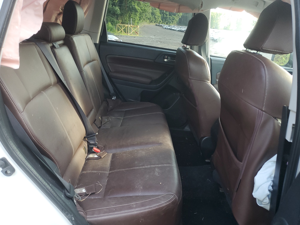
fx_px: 225
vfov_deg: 53.1
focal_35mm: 26
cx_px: 150
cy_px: 112
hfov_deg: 67.3
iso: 85
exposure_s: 1/120
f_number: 1.5
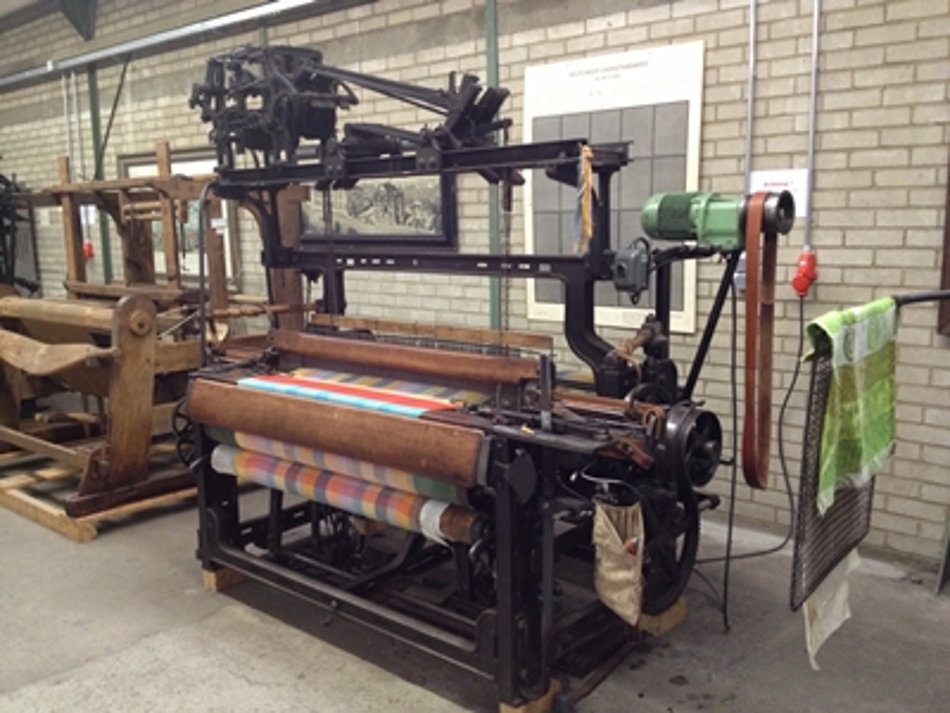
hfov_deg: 52.6
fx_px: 961
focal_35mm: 35
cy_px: 356
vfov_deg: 40.7
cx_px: 475
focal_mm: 4.28
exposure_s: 1/20
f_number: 2.4
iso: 250
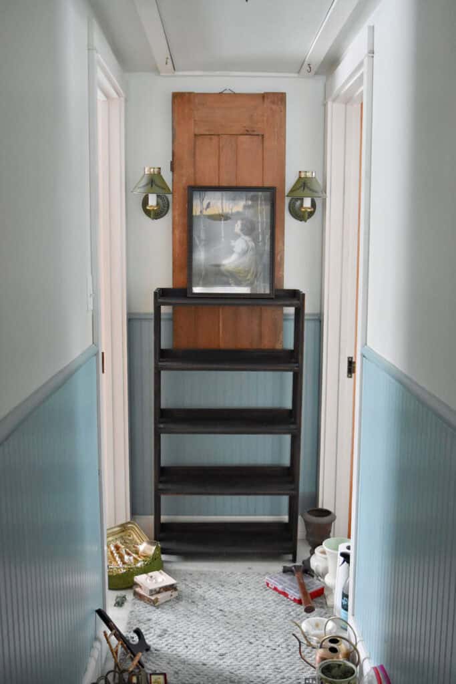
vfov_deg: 49.5
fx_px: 741
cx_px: 228
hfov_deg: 34.2
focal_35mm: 39
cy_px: 342
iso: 2200
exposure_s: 1/60
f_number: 4
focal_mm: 26
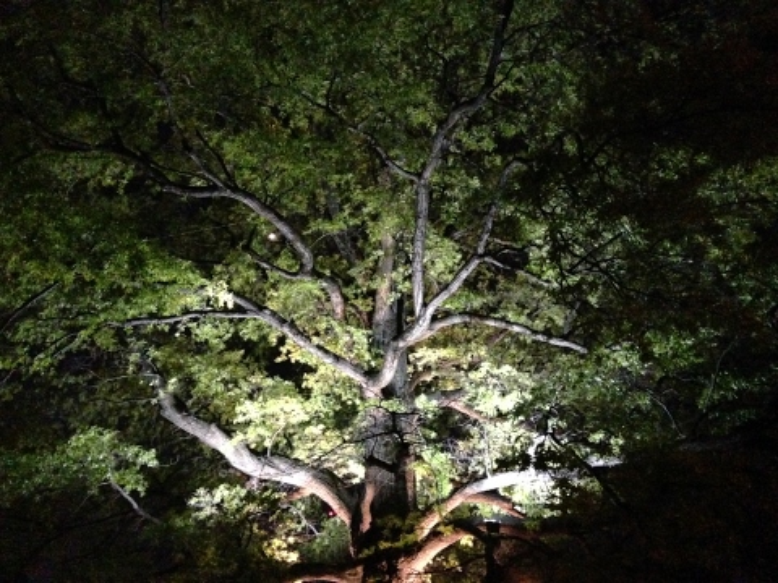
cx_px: 389
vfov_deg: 22.3
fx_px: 1483
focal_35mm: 66
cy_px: 292
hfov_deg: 29.4
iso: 2000
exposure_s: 1/15
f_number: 2.4
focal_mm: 4.12
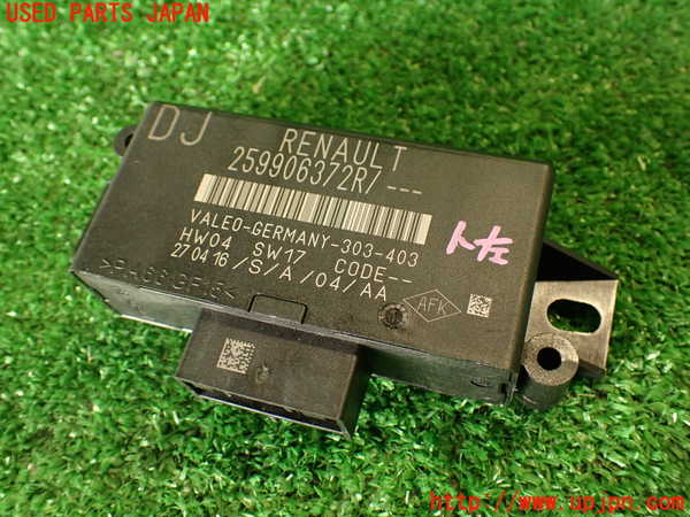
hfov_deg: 51.4
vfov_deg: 39.7
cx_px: 345
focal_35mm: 36
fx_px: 718
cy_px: 258
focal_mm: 6.37
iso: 250
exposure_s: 1/40
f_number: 2.5
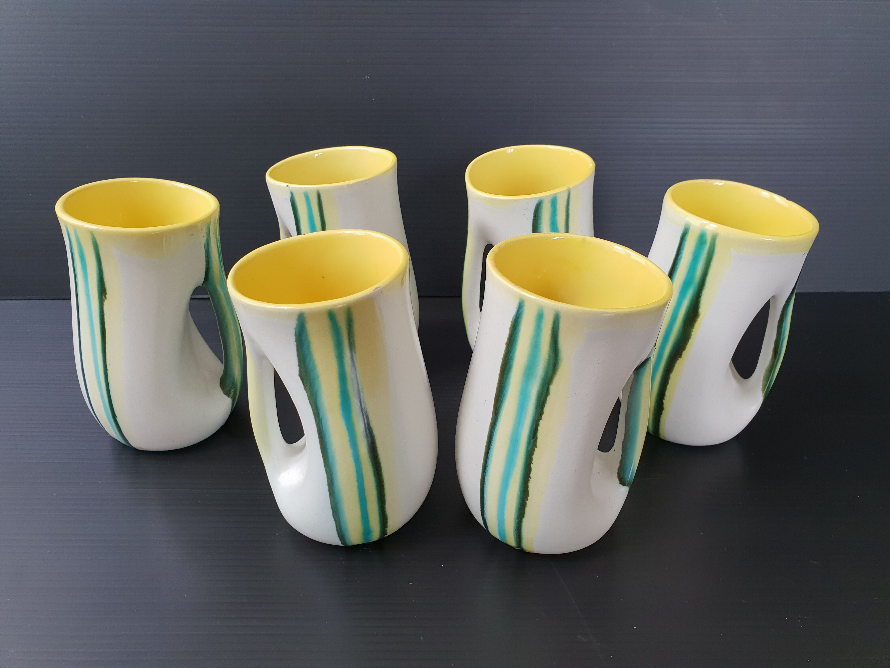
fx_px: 668
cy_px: 334
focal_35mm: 26
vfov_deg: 53.1
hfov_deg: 67.3
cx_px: 445
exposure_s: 1/50
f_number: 2.4
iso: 200
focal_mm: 4.3
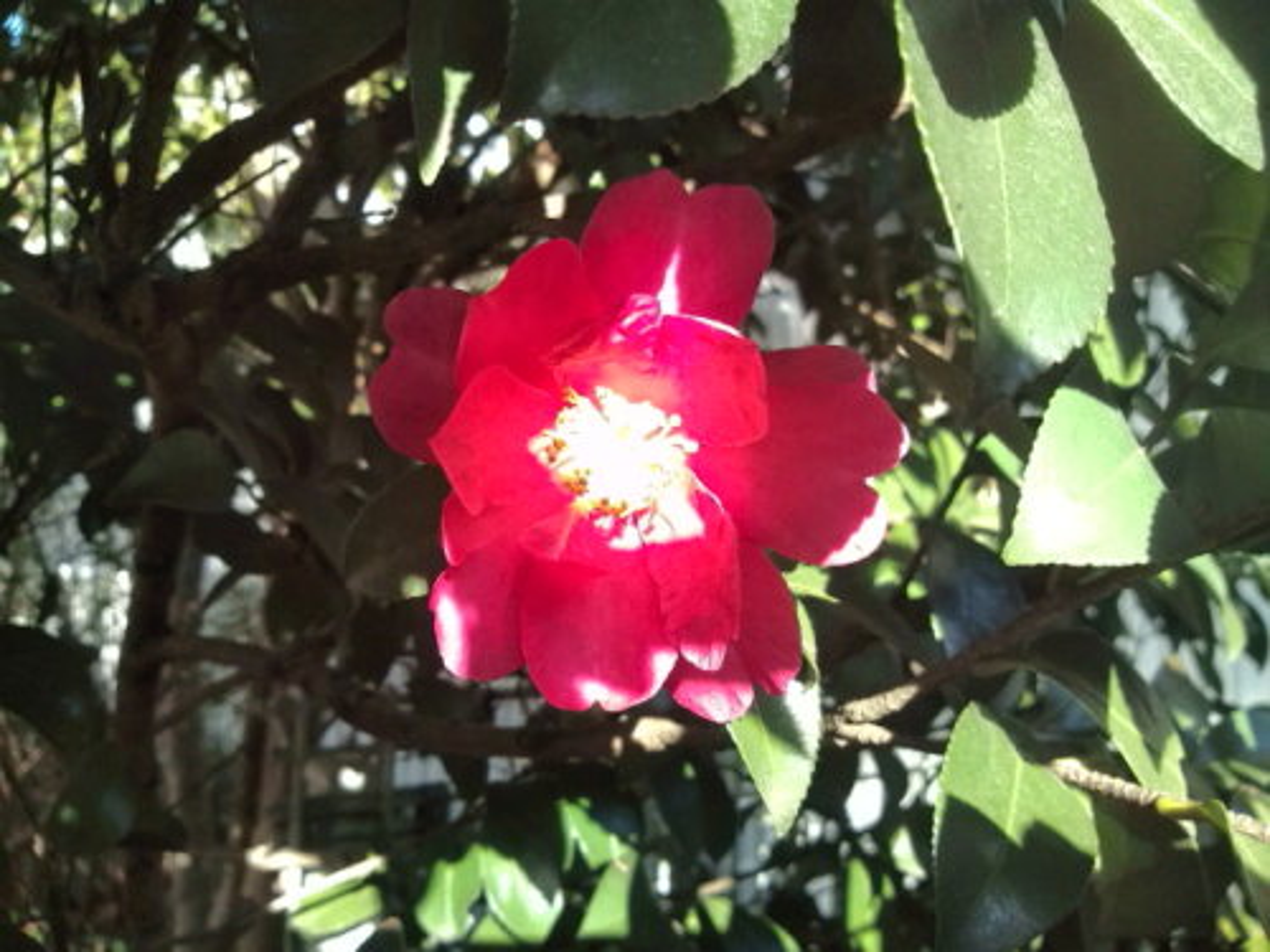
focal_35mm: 32
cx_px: 635
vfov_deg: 44.2
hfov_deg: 56.8
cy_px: 476
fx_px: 1174
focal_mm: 3.3
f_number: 2.8
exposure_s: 1/145
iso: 64
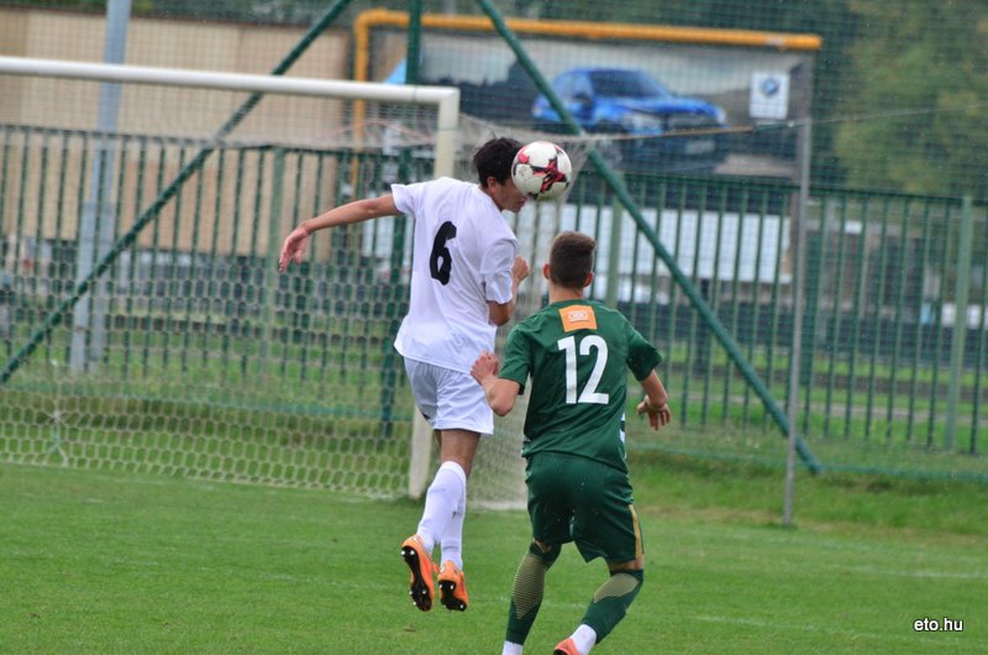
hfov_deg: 4.6
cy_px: 328
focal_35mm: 450
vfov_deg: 3.0
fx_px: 12325
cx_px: 494
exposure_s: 1/1000
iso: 1000
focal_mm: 300
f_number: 7.1
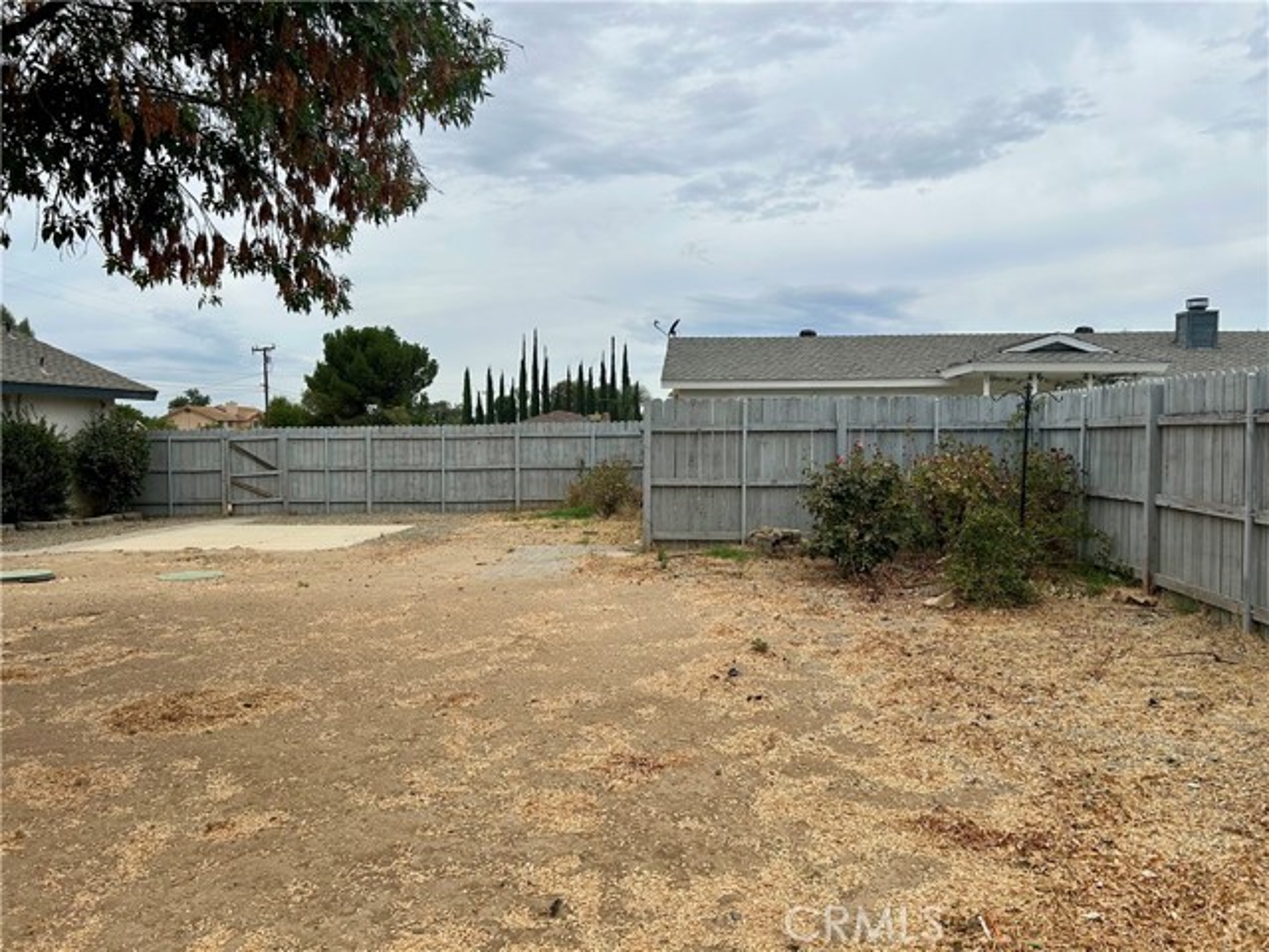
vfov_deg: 53.1
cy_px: 476
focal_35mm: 26
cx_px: 634
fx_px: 953
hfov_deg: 67.3
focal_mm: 5.7
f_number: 1.5
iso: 50
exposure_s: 1/4831
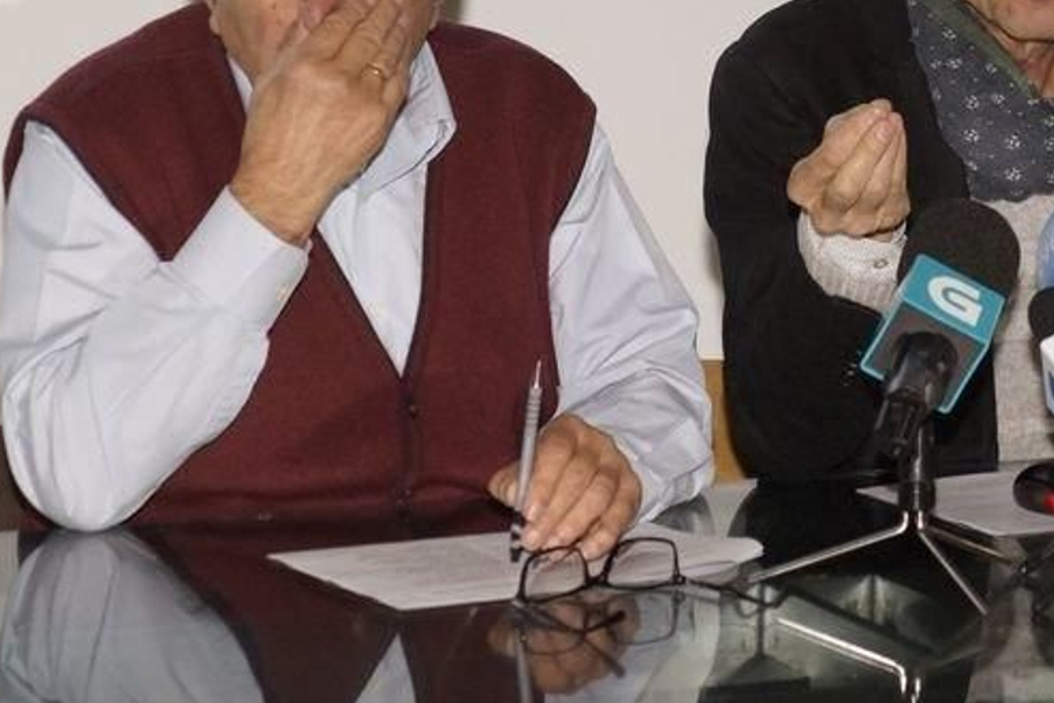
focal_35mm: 171
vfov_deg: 8.0
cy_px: 3
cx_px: 960
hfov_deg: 11.9
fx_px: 5007
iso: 1600
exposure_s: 1/500
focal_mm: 55
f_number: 4.5
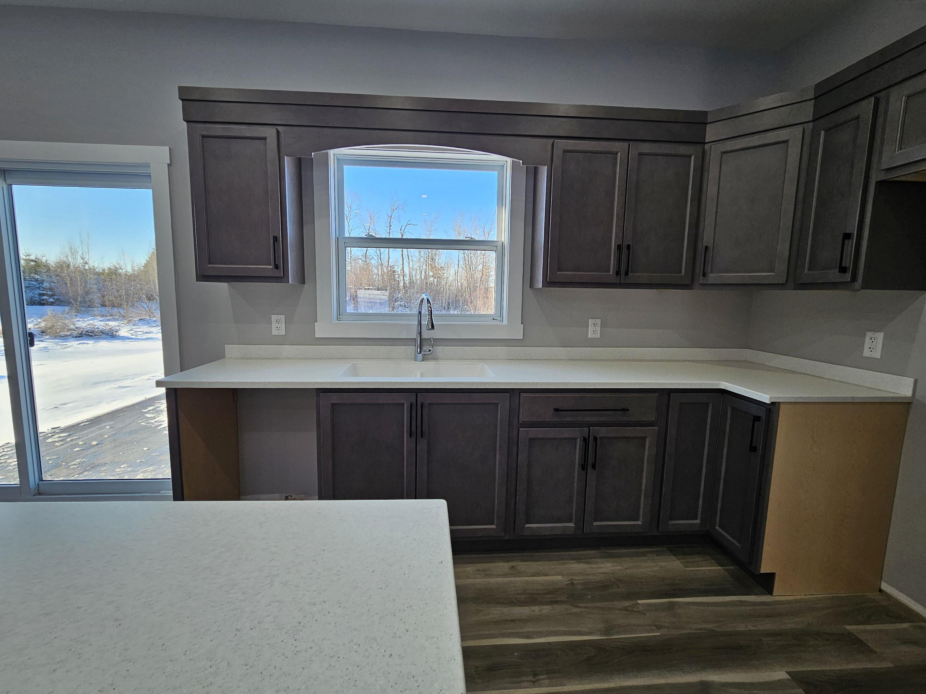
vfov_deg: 85.7
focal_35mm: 14
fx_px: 374
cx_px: 452
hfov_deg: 102.1
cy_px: 351
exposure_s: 1/225
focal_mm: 2.2
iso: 80
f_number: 2.2
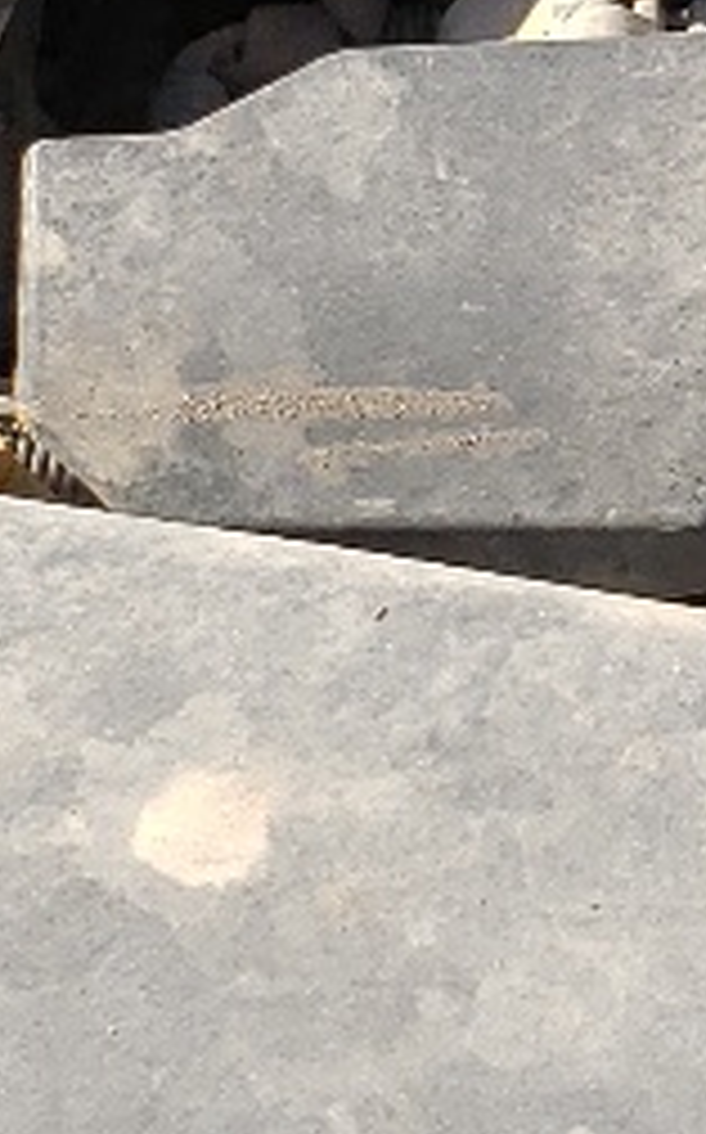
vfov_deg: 11.9
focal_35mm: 175
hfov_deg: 7.3
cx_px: 1187
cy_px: 256
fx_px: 5400
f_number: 1.5
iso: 50
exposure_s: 1/2000
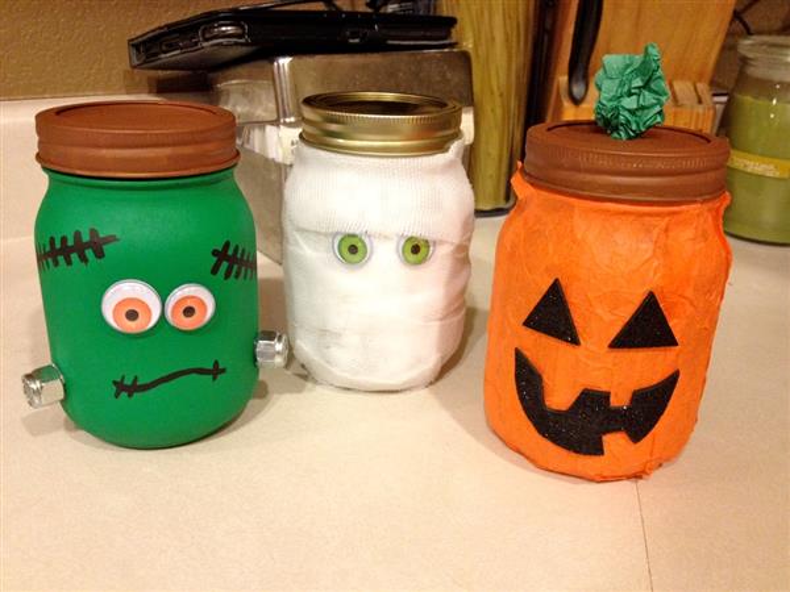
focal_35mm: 35
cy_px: 296
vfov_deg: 40.7
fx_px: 799
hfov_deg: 52.6
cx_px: 395
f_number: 2.4
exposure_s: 1/20
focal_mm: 4.28
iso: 320
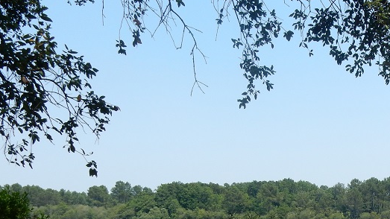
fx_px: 662
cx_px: 342
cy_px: 208
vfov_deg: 18.4
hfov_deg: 31.5
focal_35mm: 64
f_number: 4
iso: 125
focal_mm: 5.4
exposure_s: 1/800
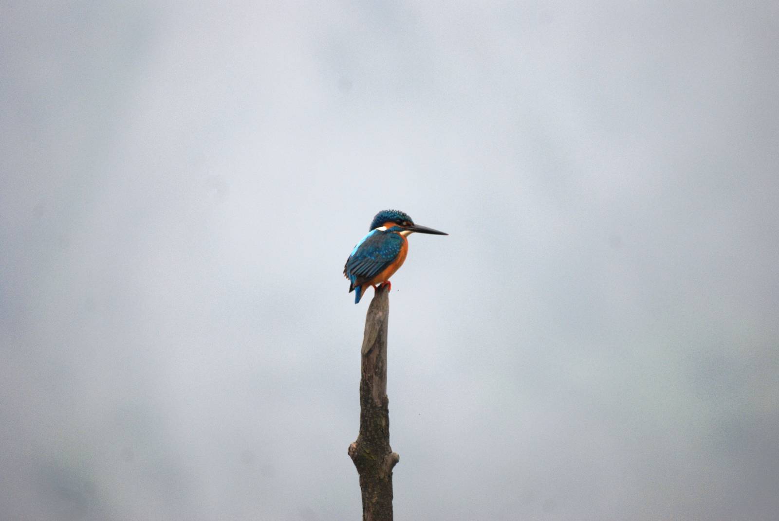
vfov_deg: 3.1
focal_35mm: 450
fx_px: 9749
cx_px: 390
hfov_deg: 4.6
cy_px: 260
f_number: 5.6
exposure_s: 1/400
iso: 400
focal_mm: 300
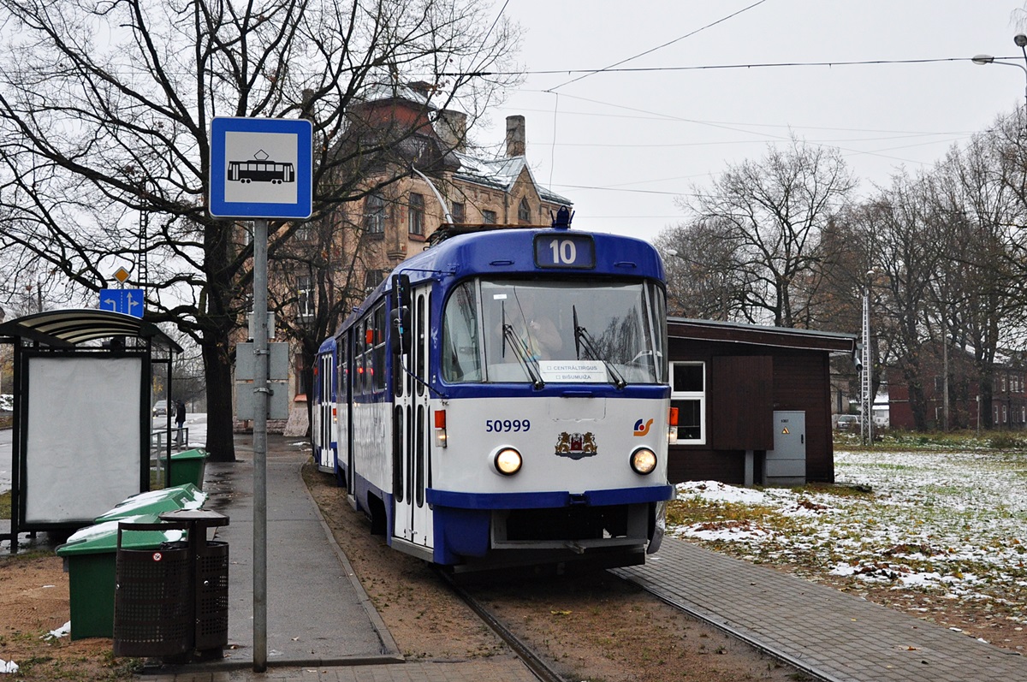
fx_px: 1026
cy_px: 341
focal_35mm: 36
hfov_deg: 53.2
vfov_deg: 36.8
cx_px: 514
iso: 560
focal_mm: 24
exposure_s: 1/1000
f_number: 4
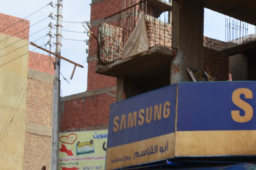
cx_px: 335
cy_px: 199
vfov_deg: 12.1
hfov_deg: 17.3
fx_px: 789
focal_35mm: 111
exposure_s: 1/125
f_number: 11
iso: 140
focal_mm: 24
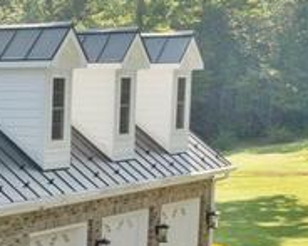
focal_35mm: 115
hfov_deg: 12.8
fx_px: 1048
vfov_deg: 13.3
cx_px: -439
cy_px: 211
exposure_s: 1/2500
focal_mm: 8.38
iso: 100
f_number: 2.8
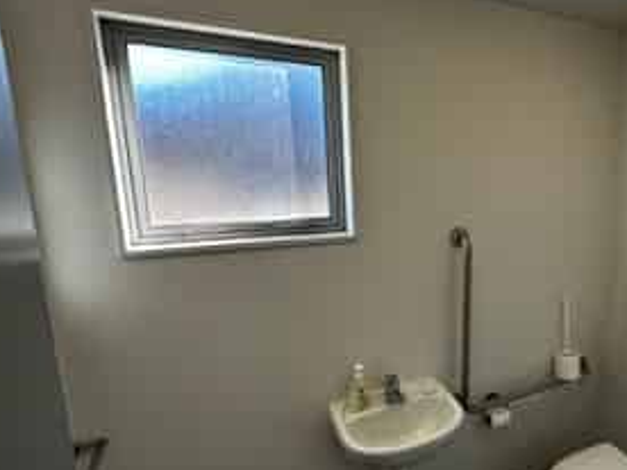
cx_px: 487
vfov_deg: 54.8
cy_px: 249
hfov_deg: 64.2
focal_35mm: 25
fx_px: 453
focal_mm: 2.22
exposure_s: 1/100
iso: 64
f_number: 2.2
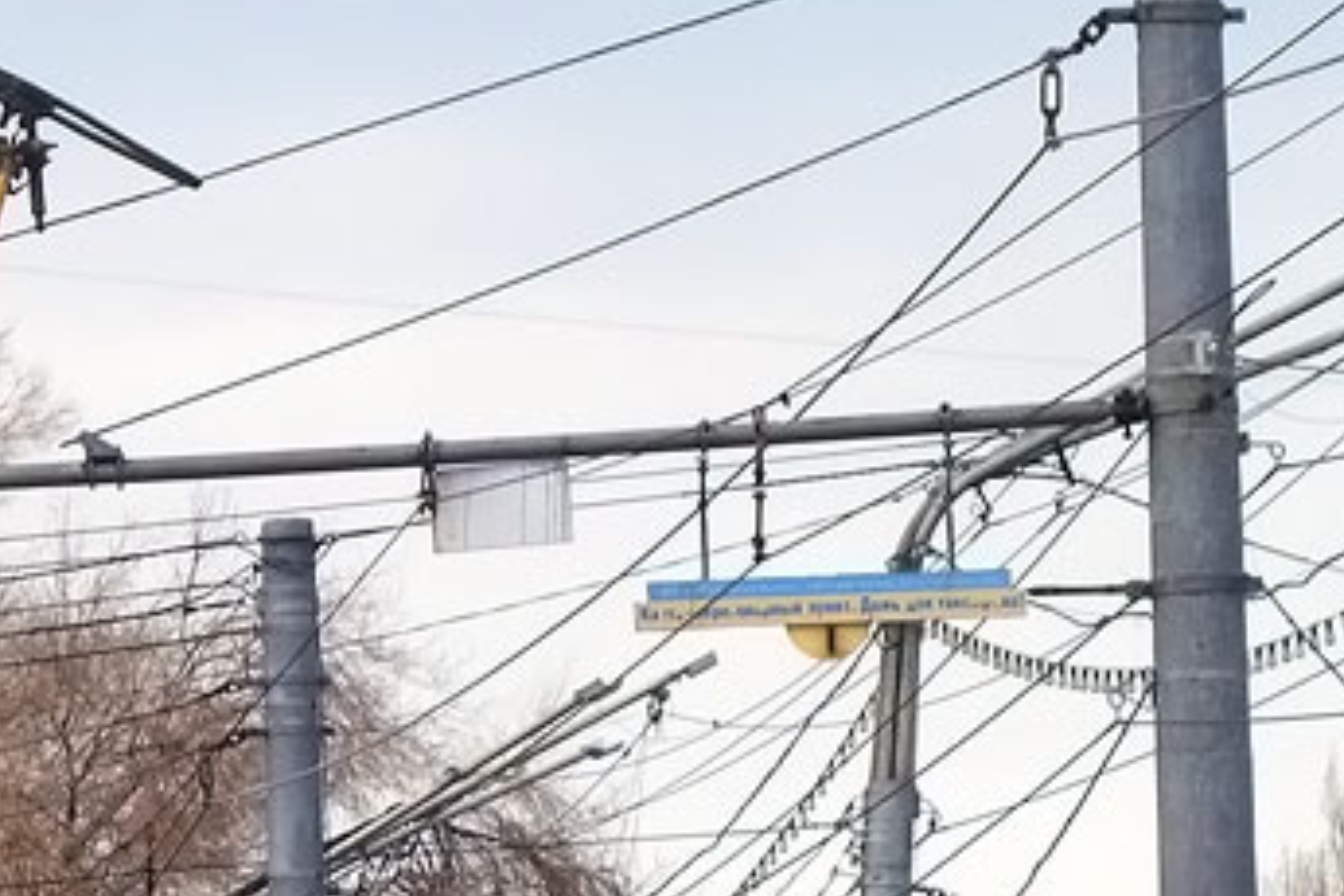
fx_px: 11423
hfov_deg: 6.7
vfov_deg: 4.5
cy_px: 1313
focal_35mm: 306
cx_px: -66
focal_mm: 32.85
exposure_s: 1/500
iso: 125
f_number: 7.1
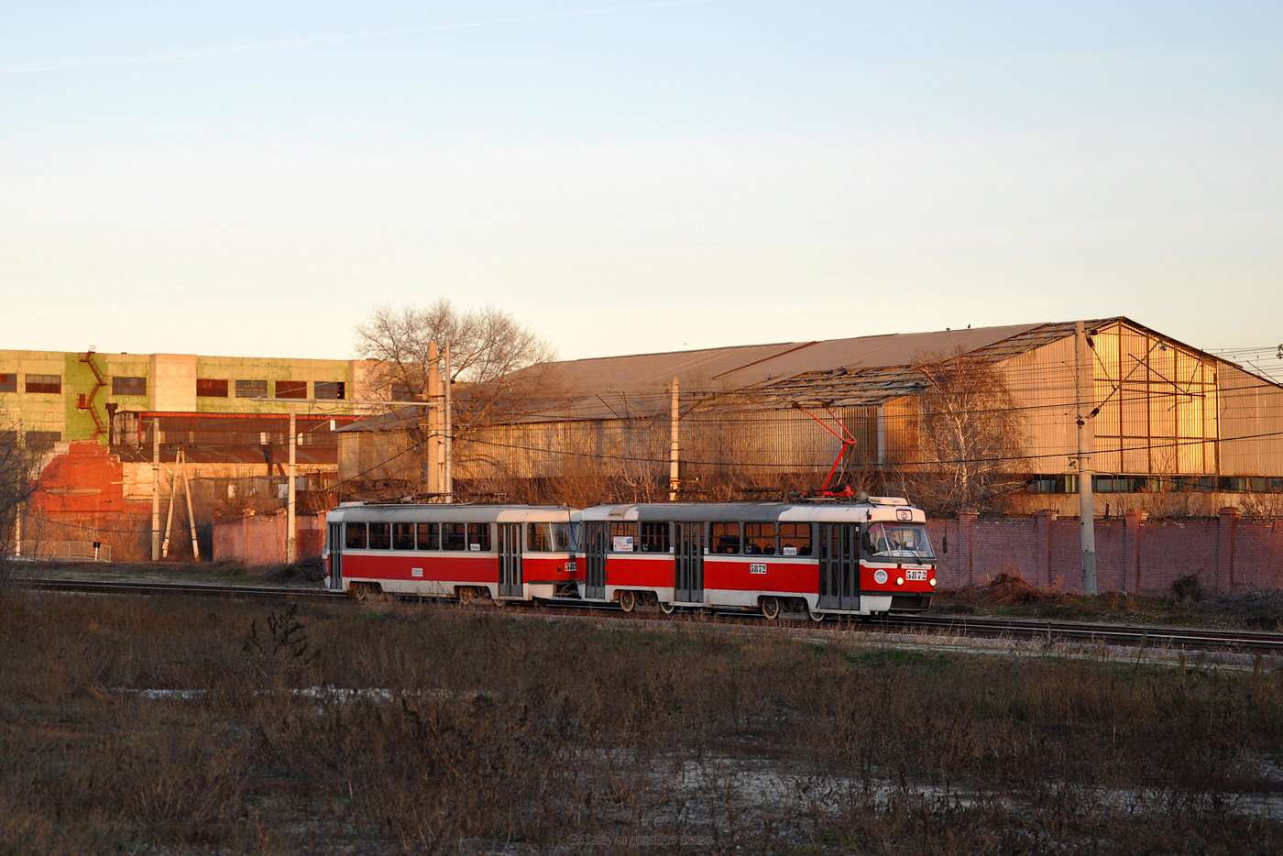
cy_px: 428
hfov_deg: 33.4
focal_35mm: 60
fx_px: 2139
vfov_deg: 22.6
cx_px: 642
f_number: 5.6
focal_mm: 40
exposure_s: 1/250
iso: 320
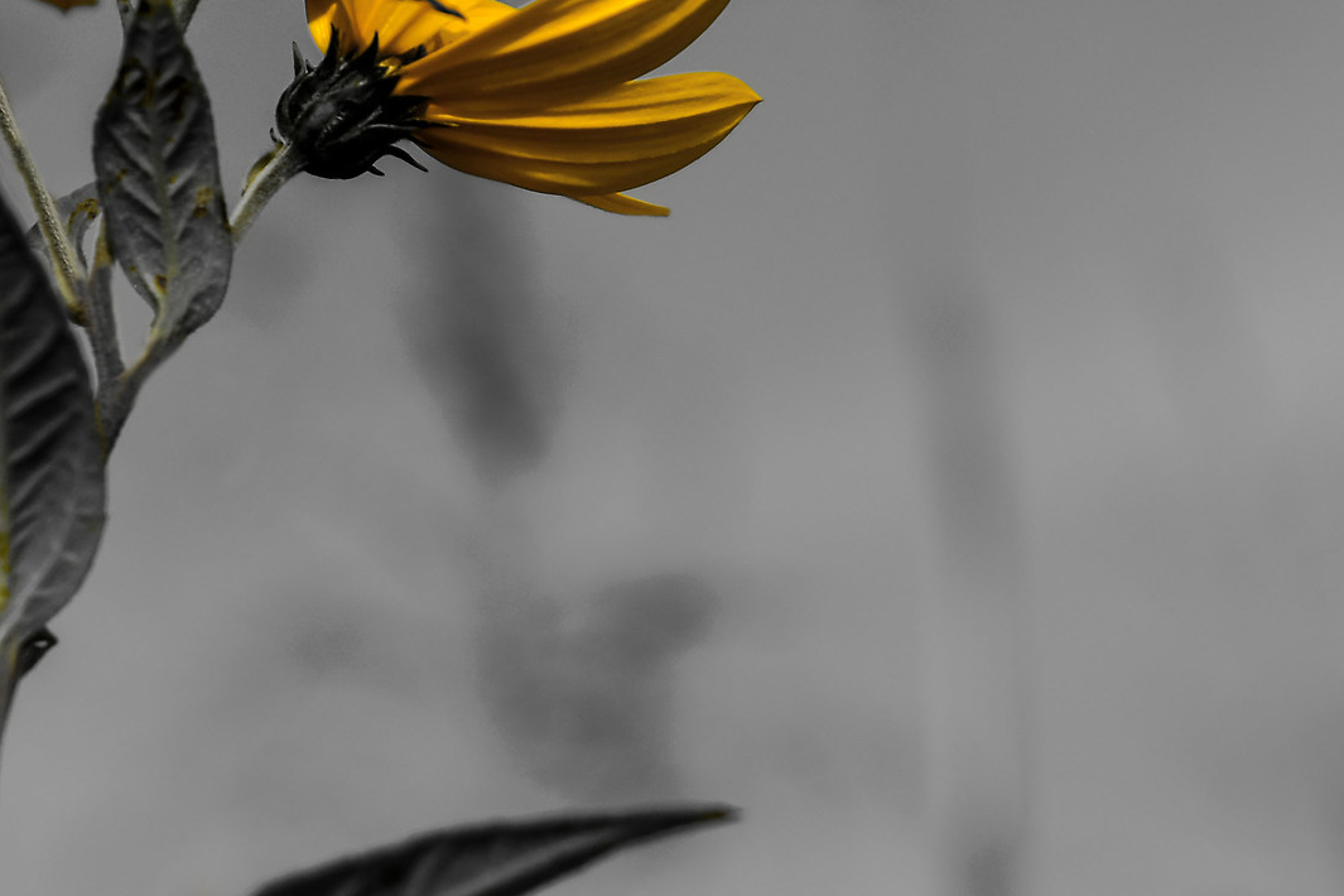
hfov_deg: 11.0
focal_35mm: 187
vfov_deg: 7.3
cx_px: 350
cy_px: 251
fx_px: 6981
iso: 200
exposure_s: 1/3500
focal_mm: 55
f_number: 4
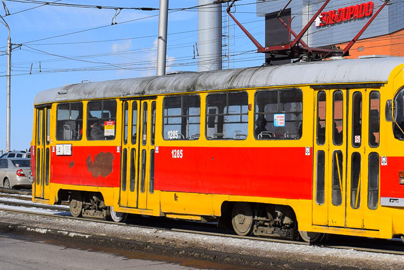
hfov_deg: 29.2
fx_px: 763
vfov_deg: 20.0
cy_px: 86
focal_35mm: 68
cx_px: 301
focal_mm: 24
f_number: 13
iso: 200
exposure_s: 1/640
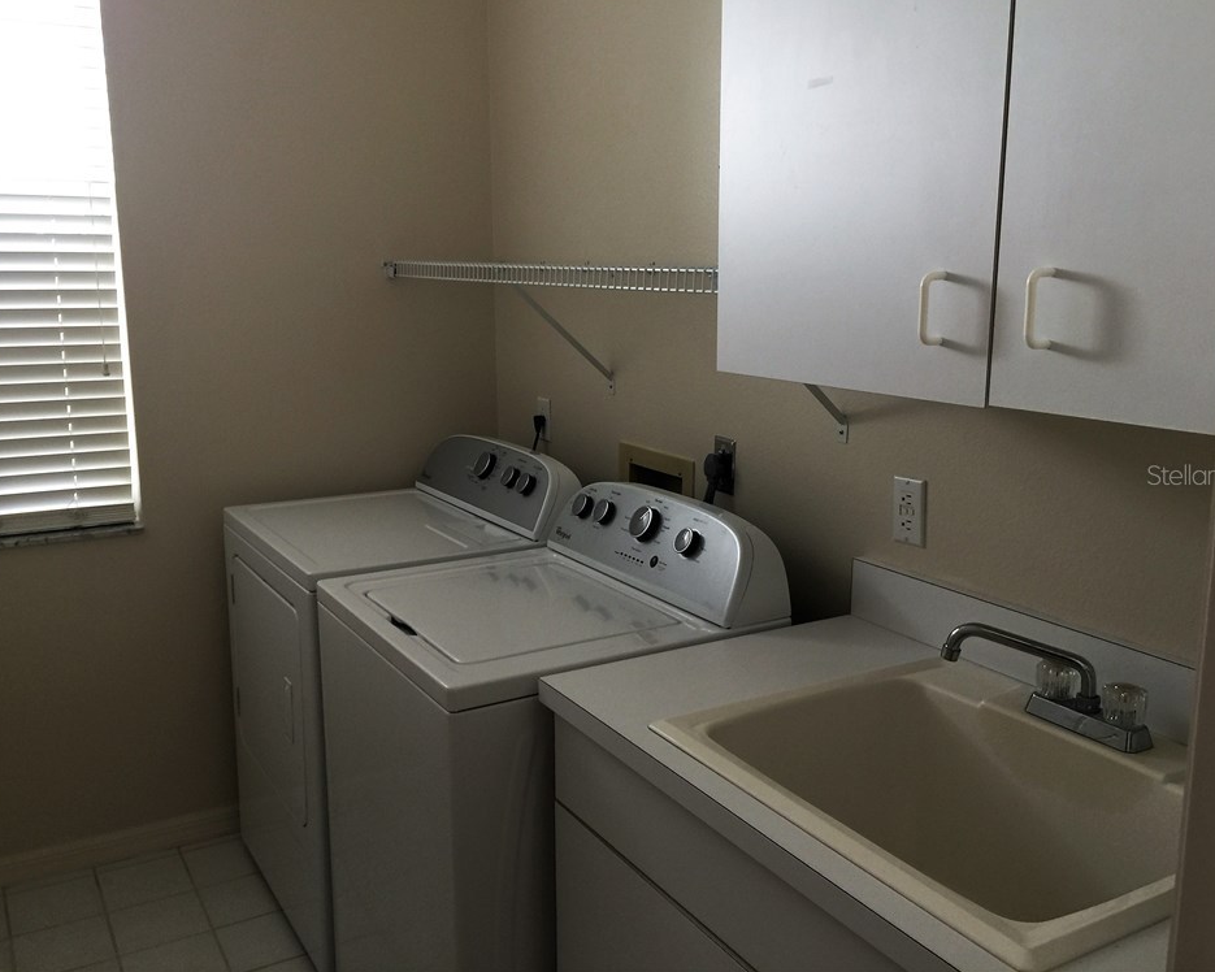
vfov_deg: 47.1
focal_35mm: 31
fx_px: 1115
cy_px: 474
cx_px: 604
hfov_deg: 57.2
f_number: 2.2
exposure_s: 1/15
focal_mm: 4.15
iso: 32
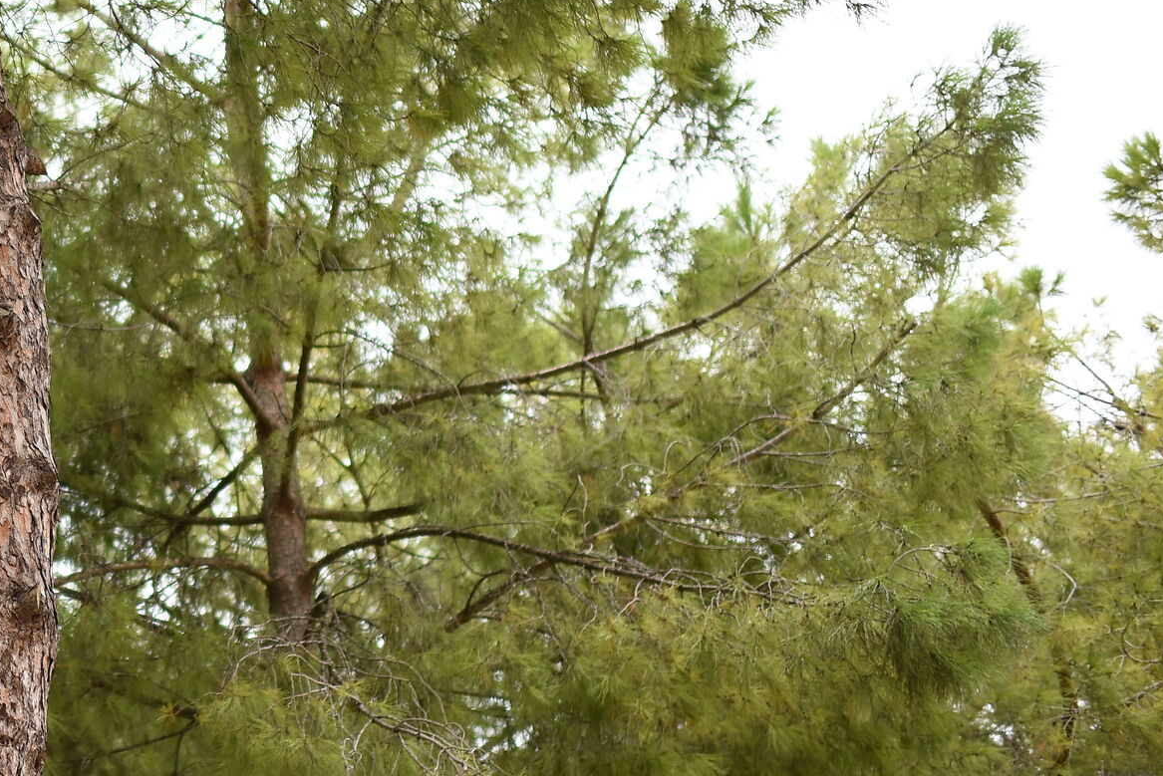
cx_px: -23
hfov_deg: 26.4
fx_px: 2327
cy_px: 275
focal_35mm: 72
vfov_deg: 18.9
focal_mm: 35
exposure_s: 1/4000
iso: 500
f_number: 1.4
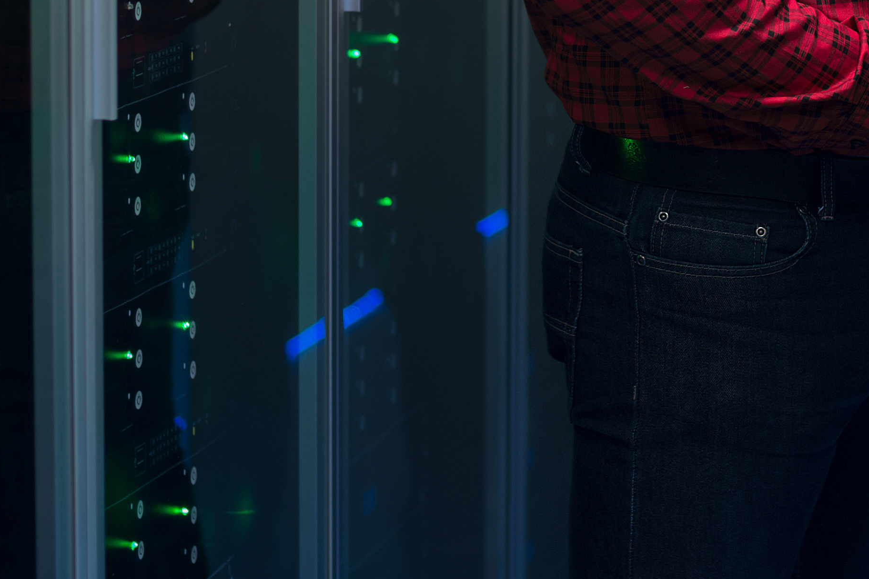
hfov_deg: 12.4
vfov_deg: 8.2
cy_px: -246
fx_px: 3983
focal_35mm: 165
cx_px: 737
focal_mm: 50
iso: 200
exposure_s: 1/160
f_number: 2.8
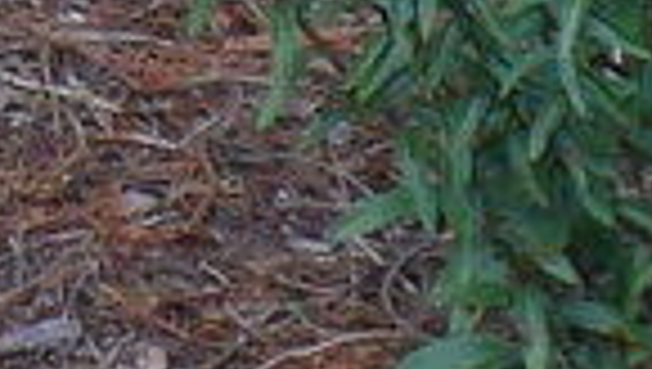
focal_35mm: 1245
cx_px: 1061
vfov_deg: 1.0
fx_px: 21552
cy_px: -441
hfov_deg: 1.7
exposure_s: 1/125
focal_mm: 19.4
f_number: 3.7
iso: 100
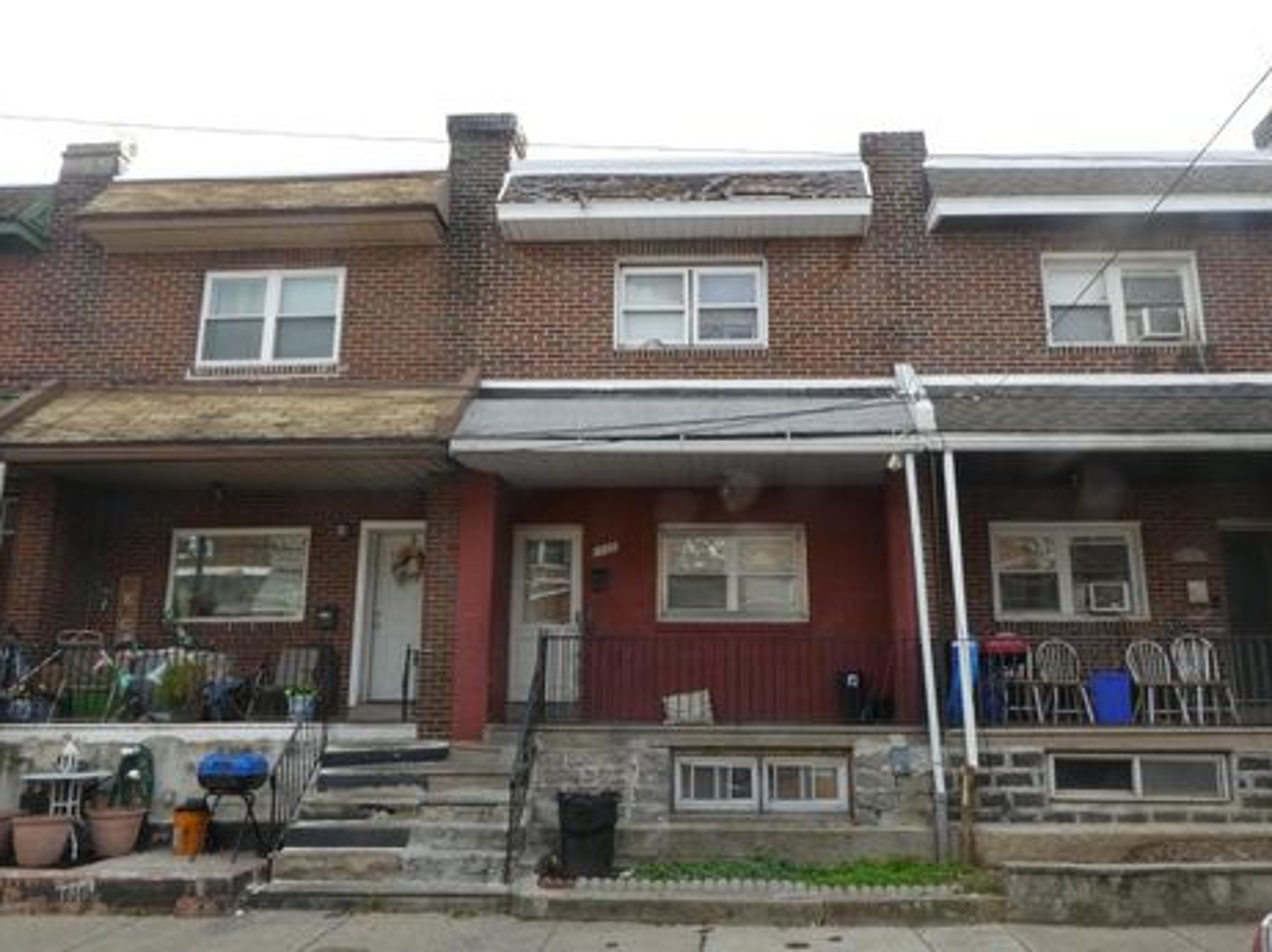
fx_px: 955
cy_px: 499
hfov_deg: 67.3
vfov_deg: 53.0
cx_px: 664
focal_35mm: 26
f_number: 7.1
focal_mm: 4.3
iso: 80
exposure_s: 1/50
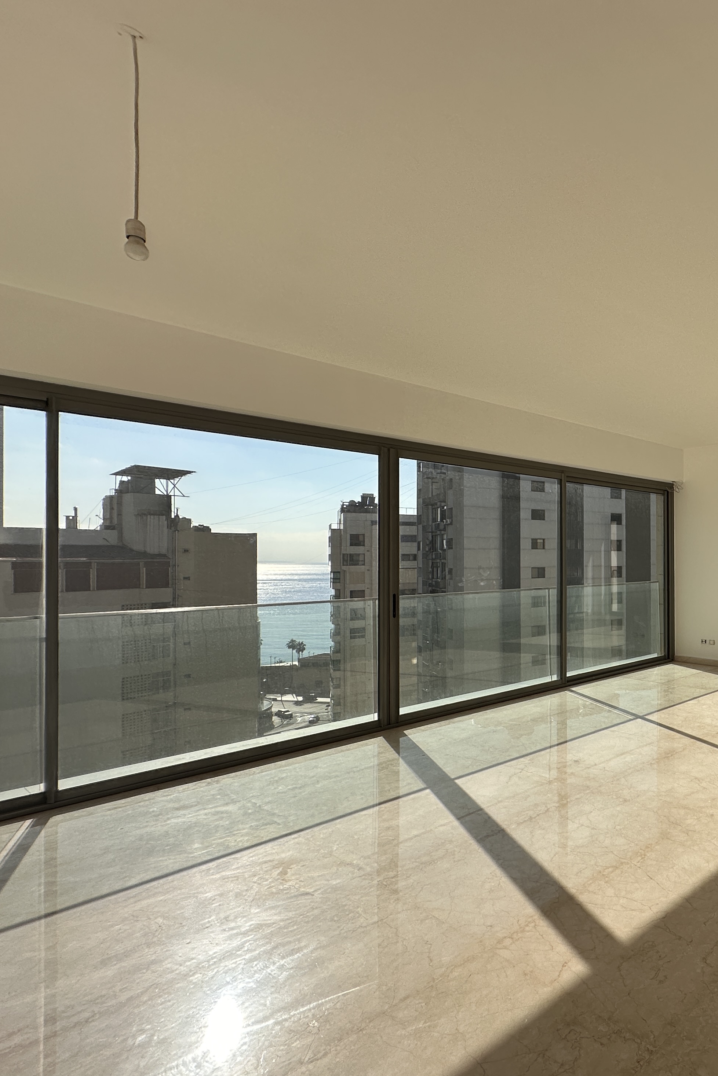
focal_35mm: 20
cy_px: 554
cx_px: 722
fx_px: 598
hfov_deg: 50.0
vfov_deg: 84.0
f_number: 2.2
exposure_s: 1/2506
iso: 50
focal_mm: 2.22
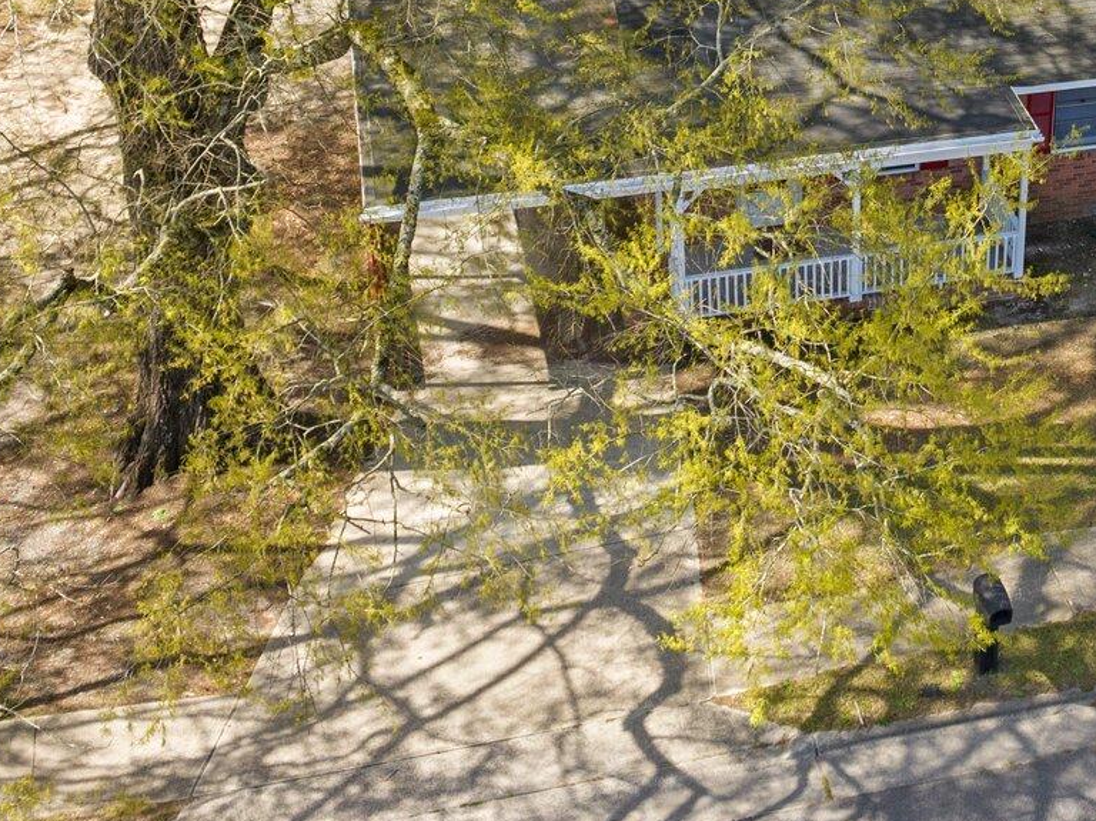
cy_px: -64
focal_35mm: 64
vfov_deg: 21.8
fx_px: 2025
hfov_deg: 29.3
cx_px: 940
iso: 100
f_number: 2.8
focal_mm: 12.29
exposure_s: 1/640
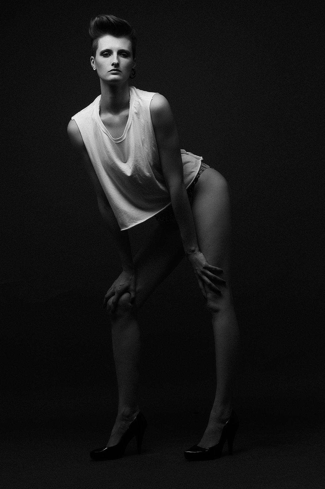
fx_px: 1017
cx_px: 162
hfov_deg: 18.2
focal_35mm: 75
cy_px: 244
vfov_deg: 27.0
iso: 200
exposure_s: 1/500
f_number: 14
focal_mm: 50
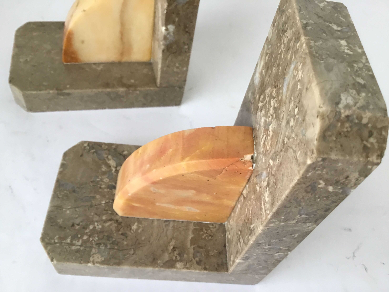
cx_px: 194
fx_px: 348
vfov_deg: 45.4
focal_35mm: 31
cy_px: 146
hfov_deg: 58.4
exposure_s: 1/33
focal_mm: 3.3
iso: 40
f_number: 2.4
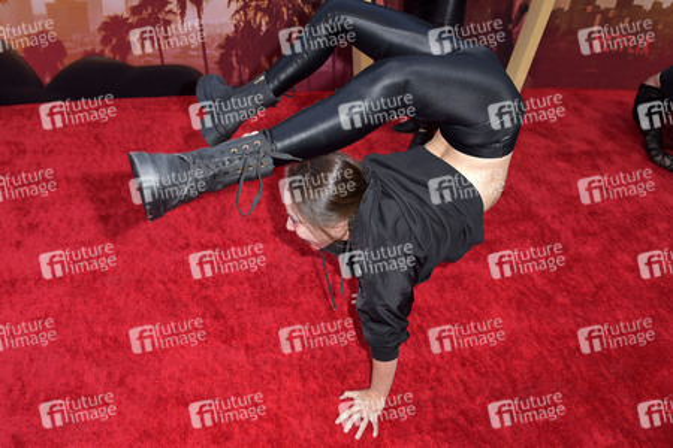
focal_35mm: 28
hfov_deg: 65.5
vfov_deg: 46.4
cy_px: 224
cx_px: 336
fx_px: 523
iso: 500
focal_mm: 28
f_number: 5.6
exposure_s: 1/250
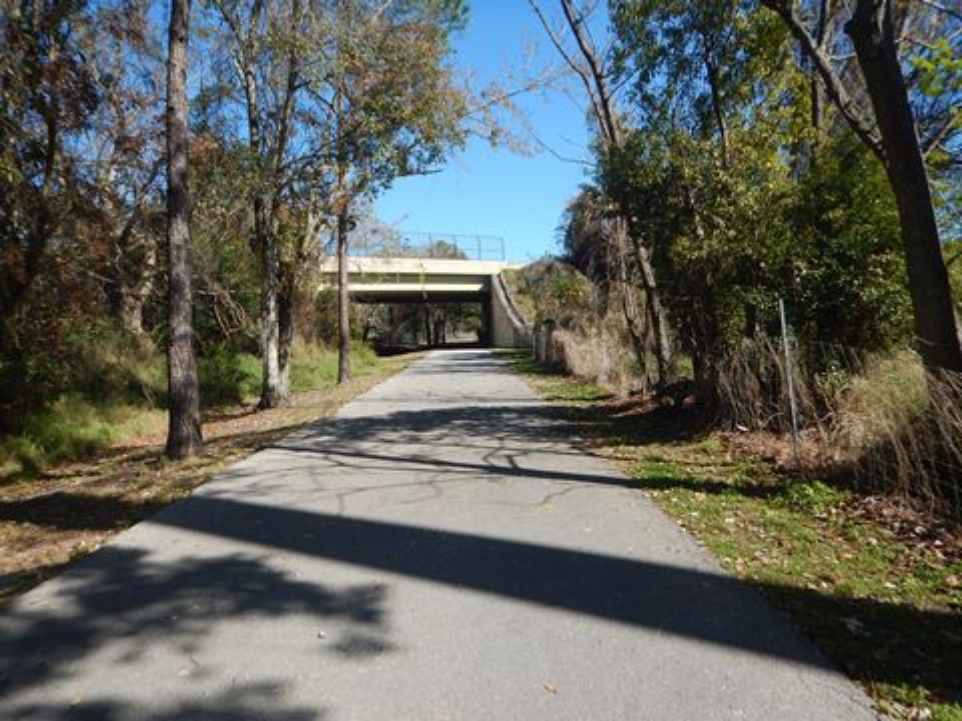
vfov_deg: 56.8
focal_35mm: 24
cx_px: 481
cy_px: 360
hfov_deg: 71.6
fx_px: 667
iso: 125
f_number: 2.8
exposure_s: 1/1500
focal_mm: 4.3
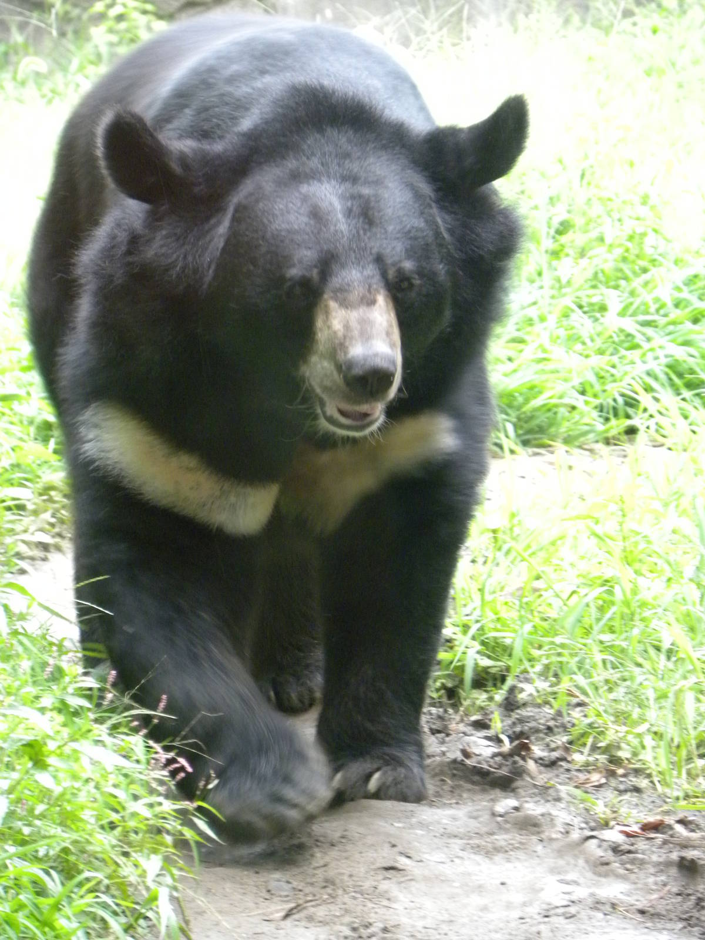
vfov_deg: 6.8
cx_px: 352
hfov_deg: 5.1
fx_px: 7902
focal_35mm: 291
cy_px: 470
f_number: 4.5
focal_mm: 51.8
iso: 400
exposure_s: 1/43.4
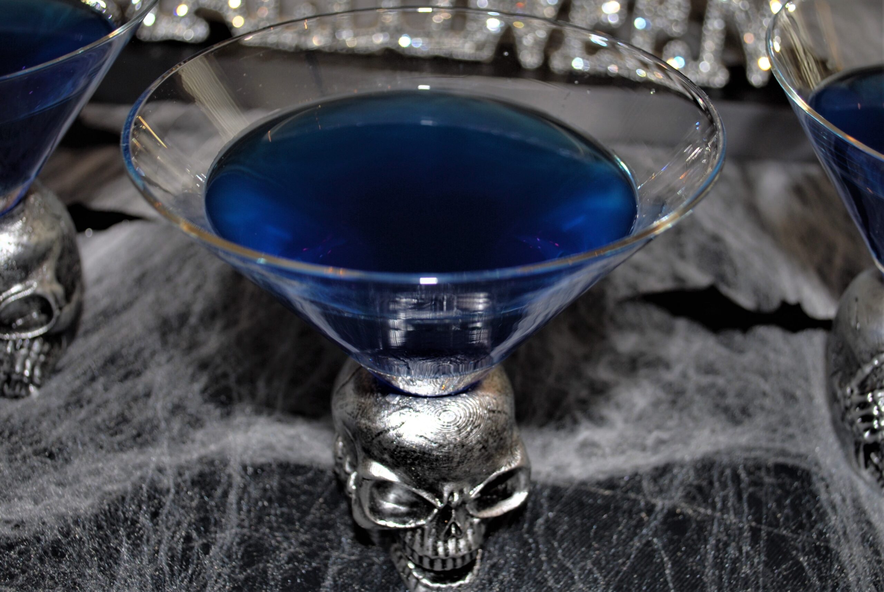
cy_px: 296
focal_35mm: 39
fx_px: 959
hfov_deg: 49.5
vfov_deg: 34.3
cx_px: 442
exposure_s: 1/60
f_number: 5
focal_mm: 26
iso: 100
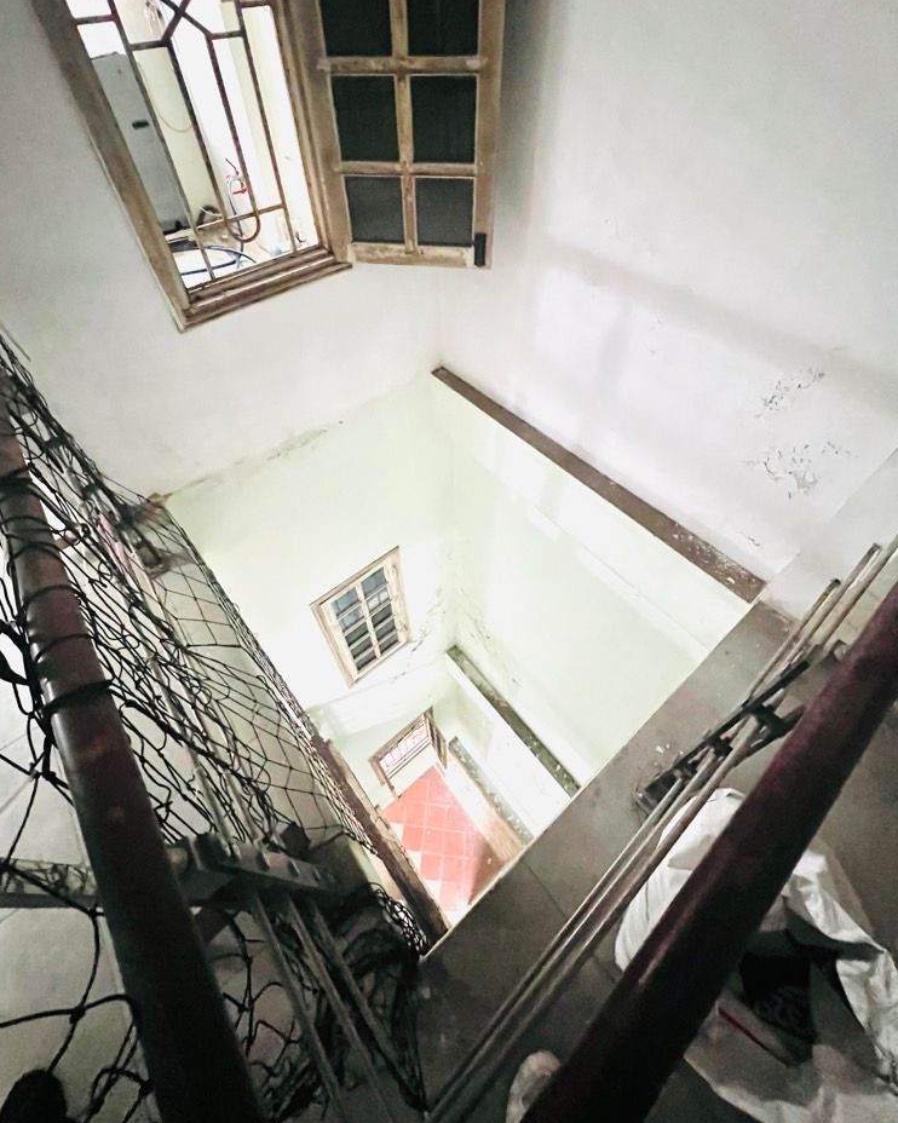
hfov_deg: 87.9
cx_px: 436
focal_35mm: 14
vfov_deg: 100.4
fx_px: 465
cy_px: 506
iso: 1000
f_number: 1.8
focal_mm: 1.57
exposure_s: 1/34
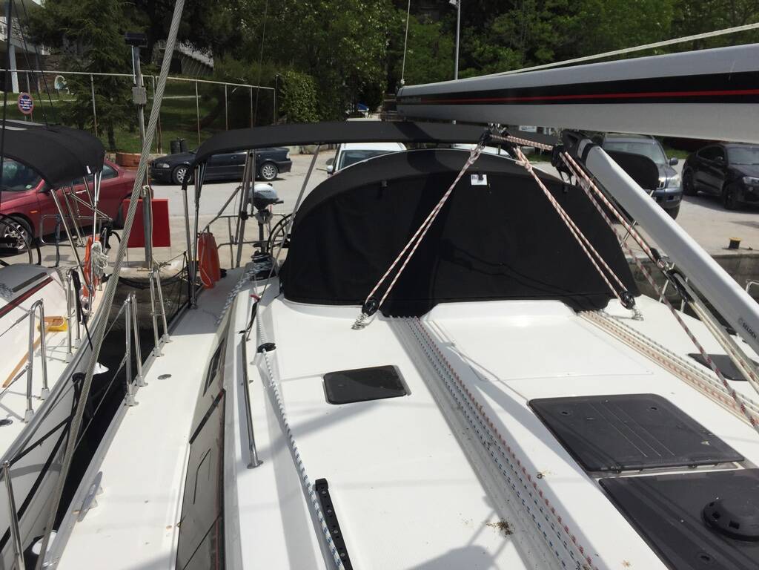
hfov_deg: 61.7
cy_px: 285
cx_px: 380
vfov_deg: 48.2
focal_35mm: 29
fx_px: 636
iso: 32
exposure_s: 1/7937
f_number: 2.2
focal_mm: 4.15
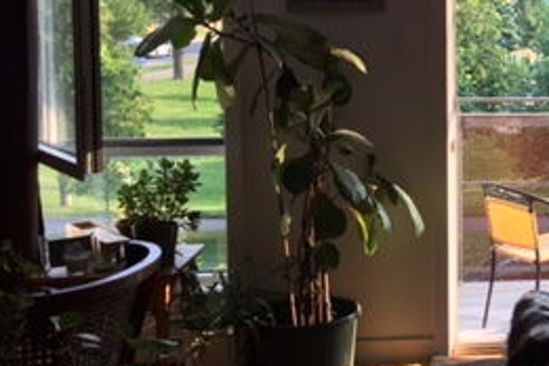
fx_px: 1128
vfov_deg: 18.3
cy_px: 76
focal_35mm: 74
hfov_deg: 24.7
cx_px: 660
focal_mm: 4.15
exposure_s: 1/120
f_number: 2.2
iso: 32
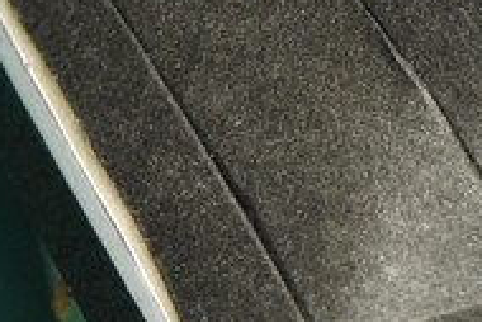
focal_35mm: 518
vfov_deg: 2.7
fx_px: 6942
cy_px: 431
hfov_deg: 3.9
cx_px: 894
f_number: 11
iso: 100
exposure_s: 1/2
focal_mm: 55
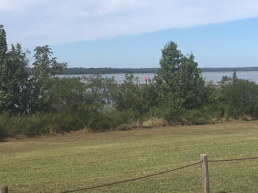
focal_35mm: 69
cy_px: 78
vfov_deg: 21.3
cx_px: 172
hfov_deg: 28.0
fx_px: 514
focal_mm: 3.99
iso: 25
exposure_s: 1/3247
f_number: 1.8
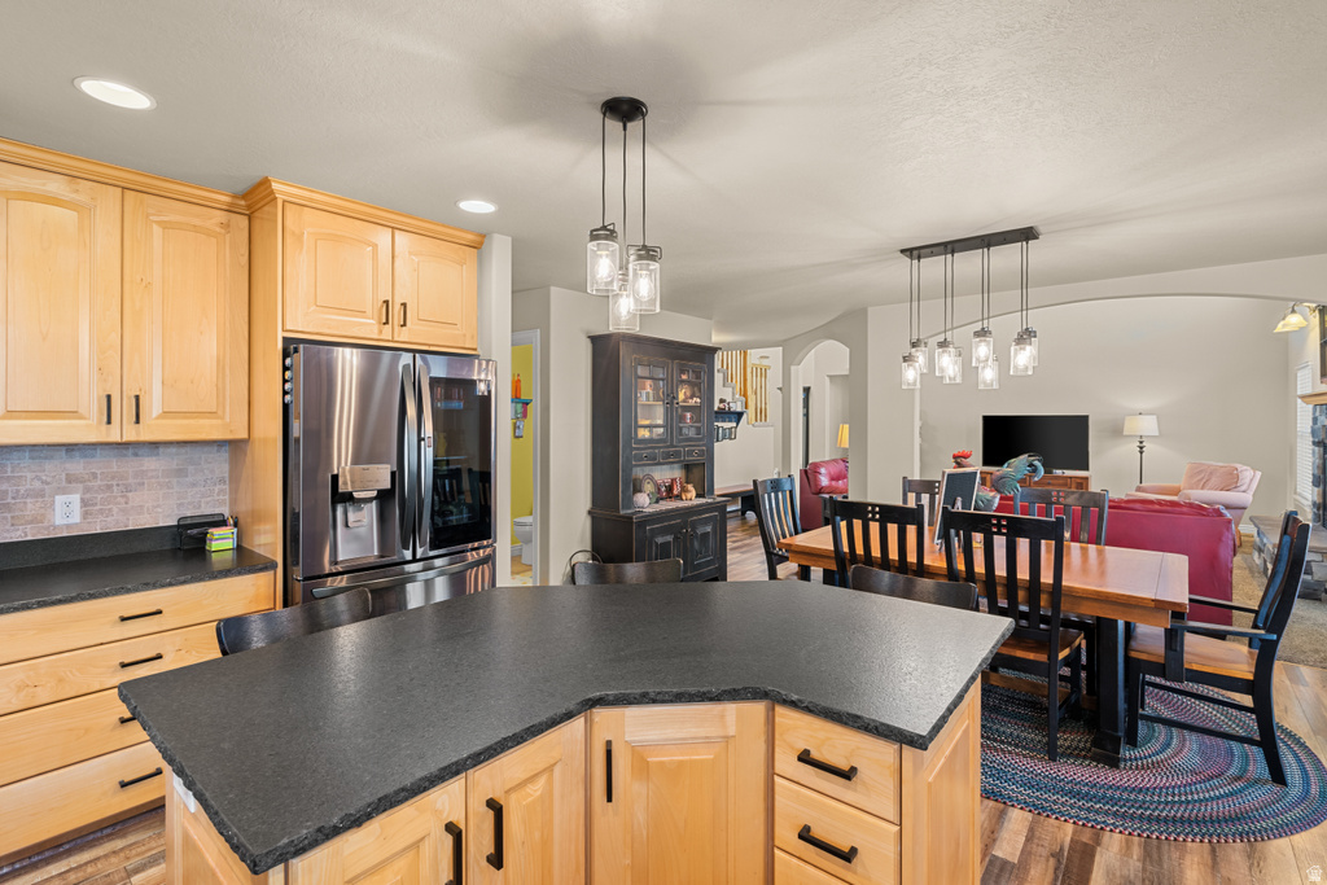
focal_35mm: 16
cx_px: 664
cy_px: 442
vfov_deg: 73.8
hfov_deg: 96.7
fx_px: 590
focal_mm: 16
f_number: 9
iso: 400
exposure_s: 1/1.67
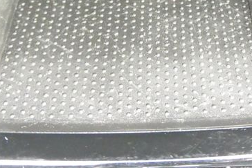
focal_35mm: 76
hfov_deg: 26.2
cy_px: -67
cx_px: 201
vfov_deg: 16.7
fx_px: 532
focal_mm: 10
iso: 2200
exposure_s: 1/30
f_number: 3.5
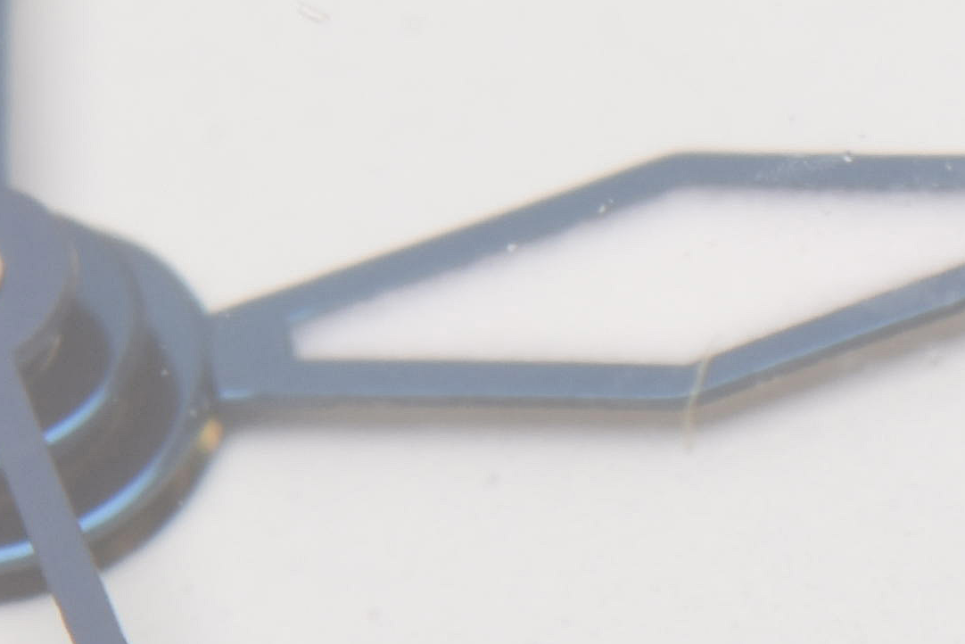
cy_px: -44
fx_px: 18949
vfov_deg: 1.9
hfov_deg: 2.9
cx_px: 525
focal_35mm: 707
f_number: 25
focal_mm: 85
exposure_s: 1/100
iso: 100
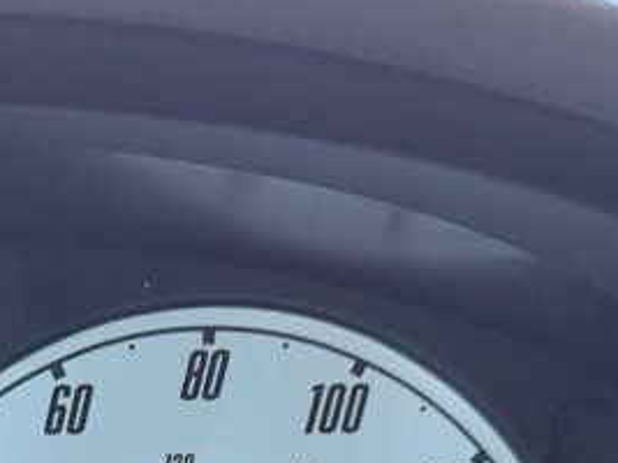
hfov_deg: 20.4
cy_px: 806
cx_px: -44
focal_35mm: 92
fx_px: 1642
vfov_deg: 14.3
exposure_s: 1/66
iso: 200
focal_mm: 6.76
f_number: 1.78
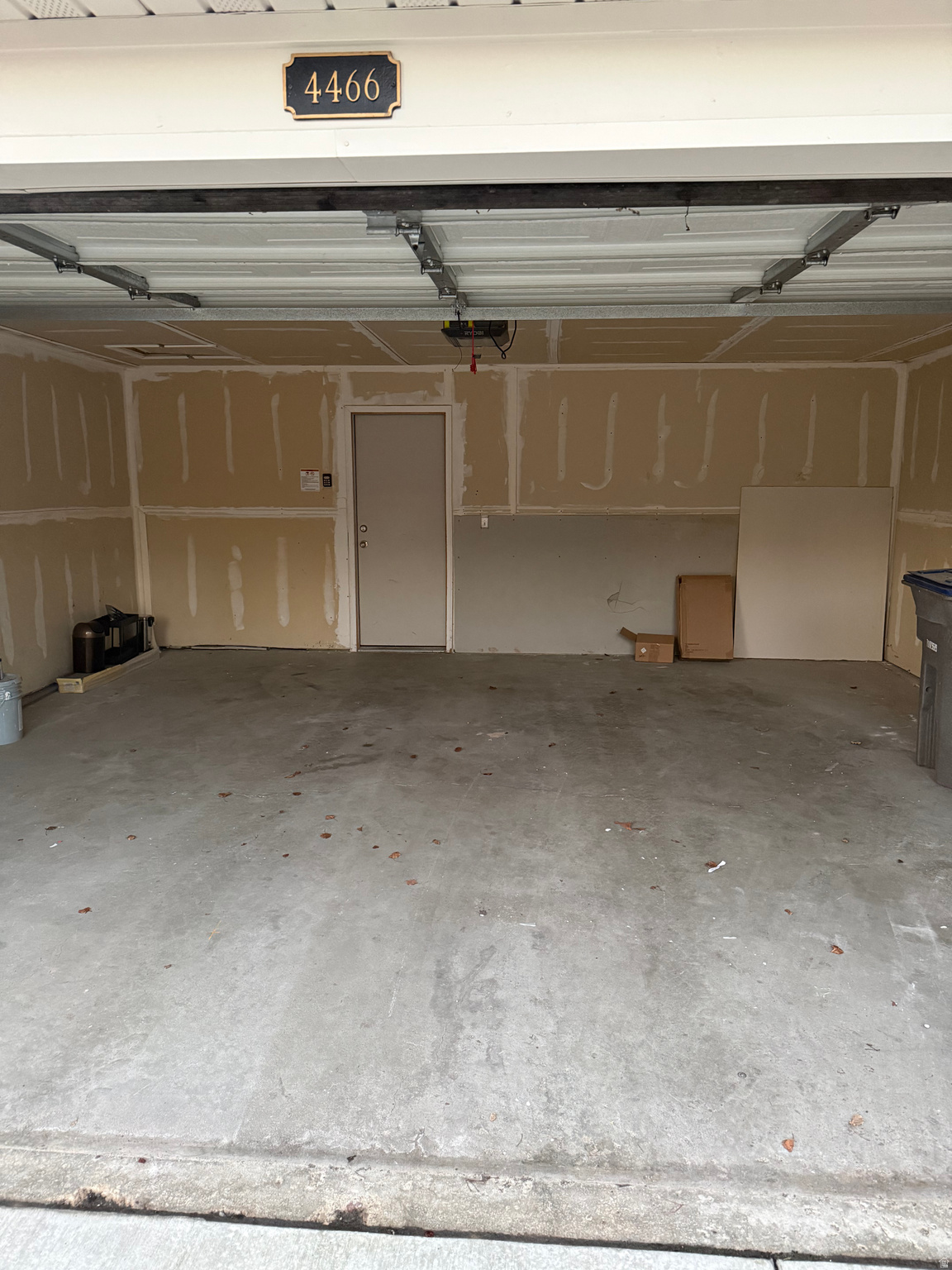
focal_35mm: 24
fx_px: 880
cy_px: 635
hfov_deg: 56.8
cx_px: 476
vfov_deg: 71.6
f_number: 1.78
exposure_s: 1/60
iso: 640
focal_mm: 6.76
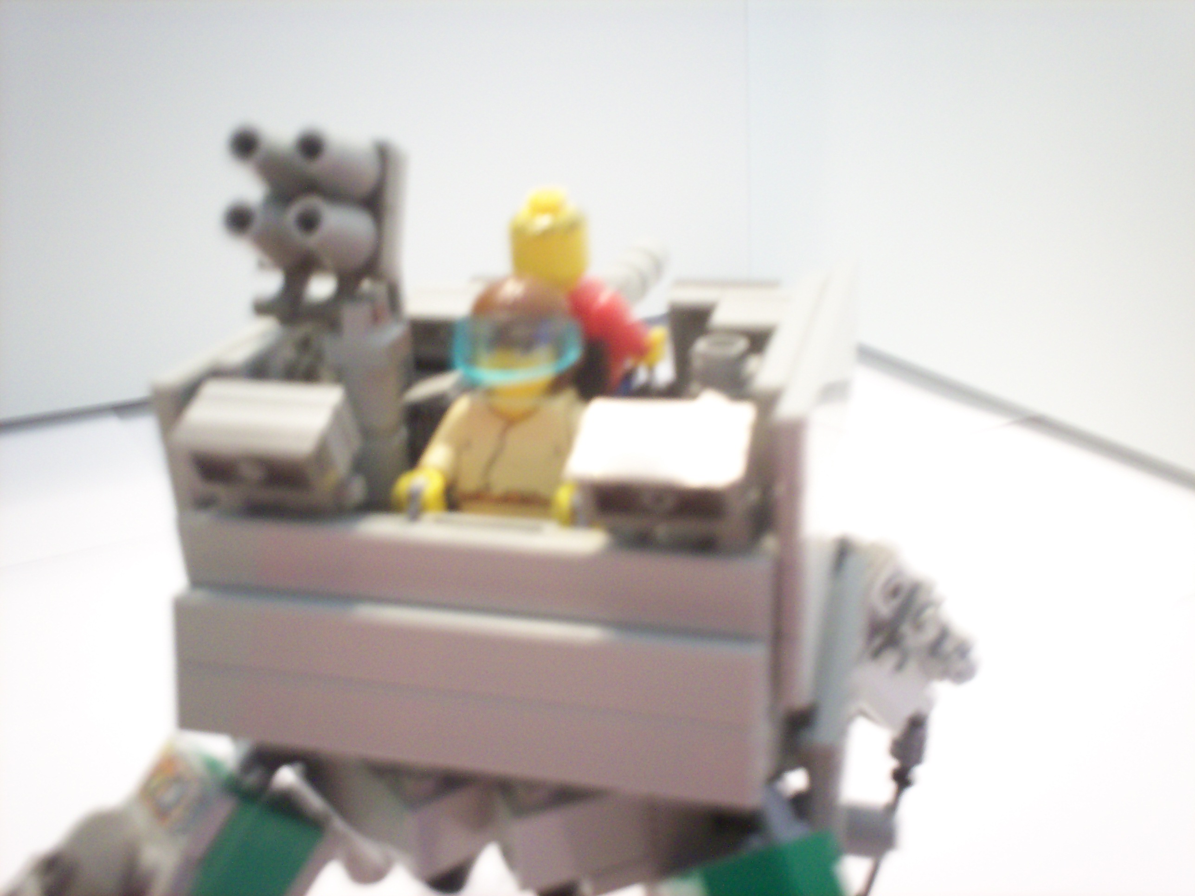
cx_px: 598
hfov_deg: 51.4
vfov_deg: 39.7
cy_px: 448
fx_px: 1243
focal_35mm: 36
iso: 200
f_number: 4.5
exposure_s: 1/2
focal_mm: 6
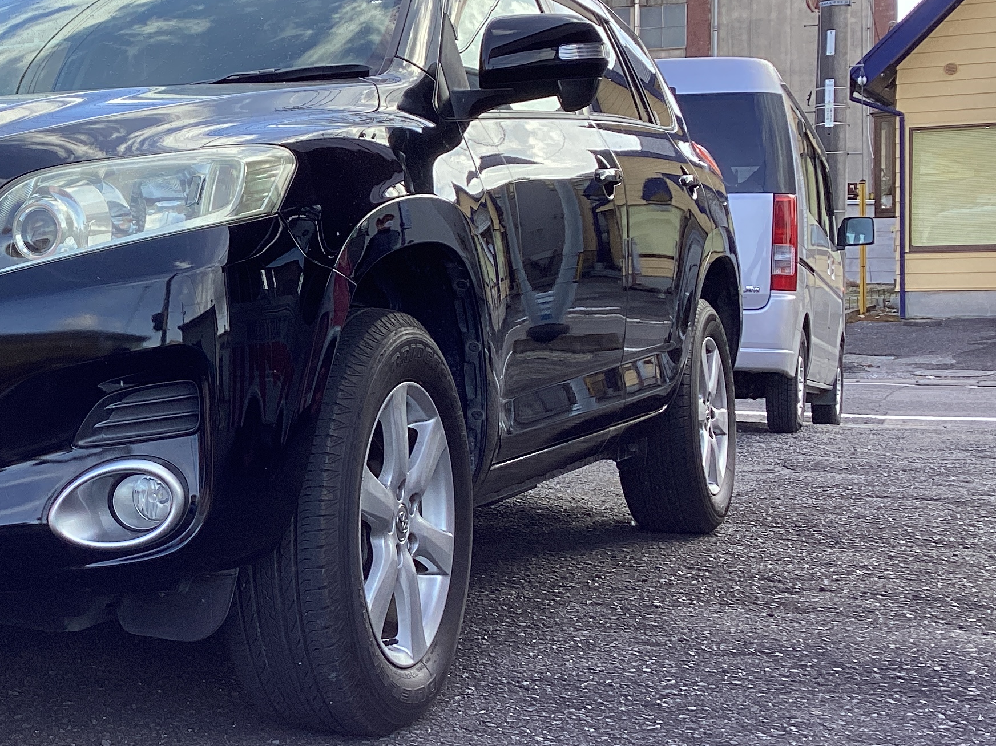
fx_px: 1668
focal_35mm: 58
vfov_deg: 25.2
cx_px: 78
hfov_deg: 31.5
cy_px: 362
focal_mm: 3.3
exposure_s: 1/213
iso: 25
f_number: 2.4
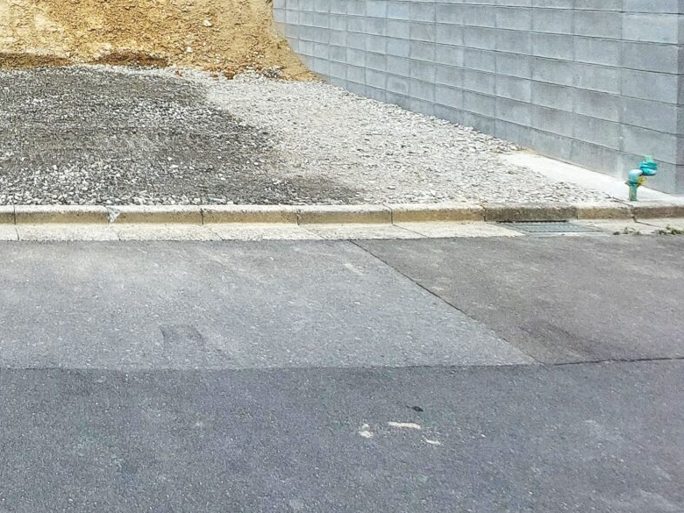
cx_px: -45
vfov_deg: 39.1
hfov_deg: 45.0
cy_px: 0
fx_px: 632
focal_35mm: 32
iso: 50
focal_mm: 1.74
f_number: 2.2
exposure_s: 1/1183
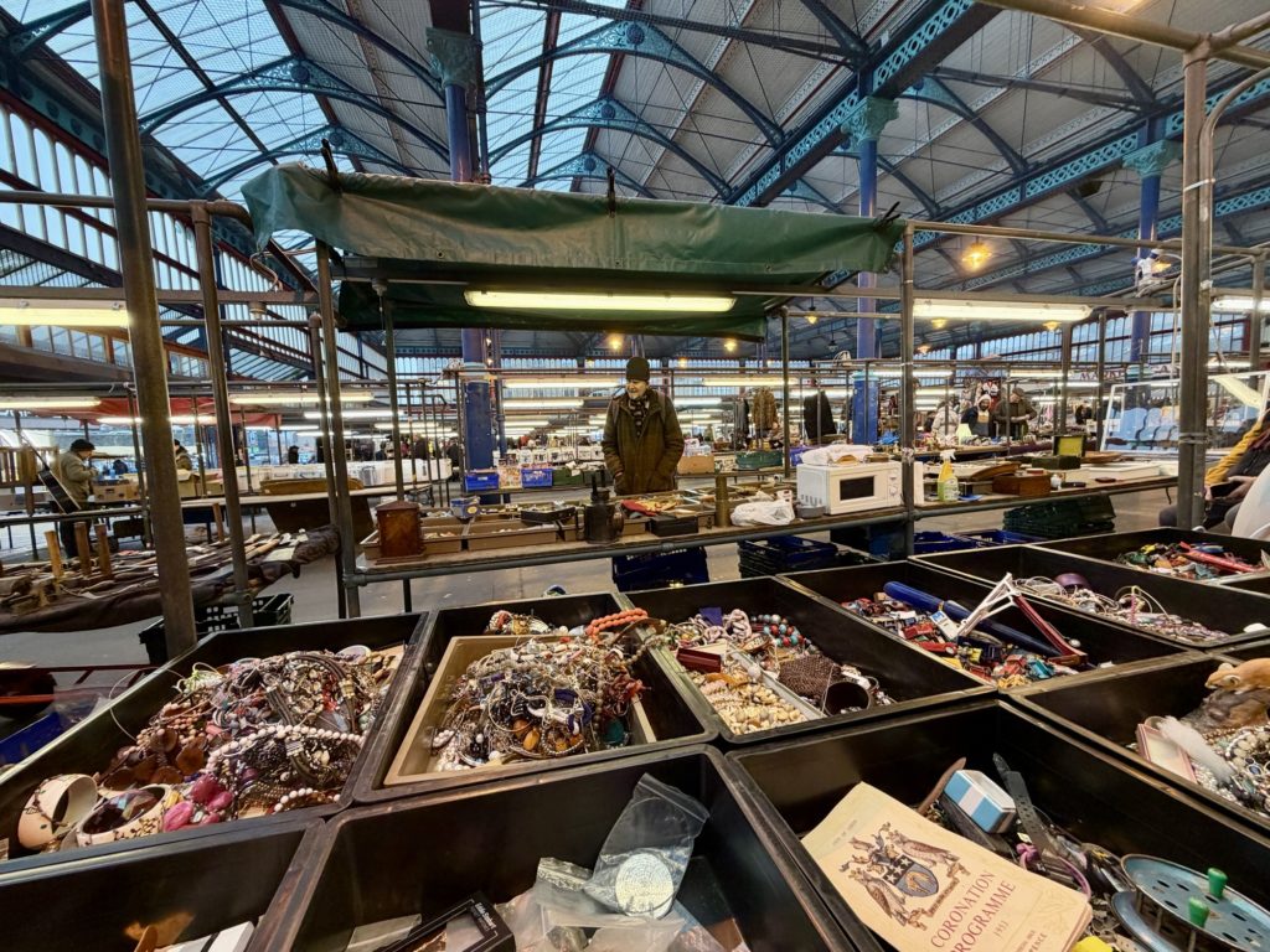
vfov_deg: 85.7
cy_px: 476
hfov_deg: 102.1
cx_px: 635
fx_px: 514
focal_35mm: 14
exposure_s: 1/50
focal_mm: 2.22
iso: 200
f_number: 2.2
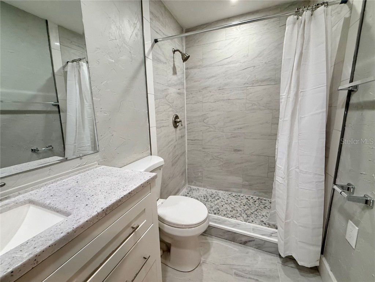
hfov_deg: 102.1
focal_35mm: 14
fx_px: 152
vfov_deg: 85.7
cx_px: 188
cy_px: 141
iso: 250
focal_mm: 2.22
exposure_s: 1/120
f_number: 2.2
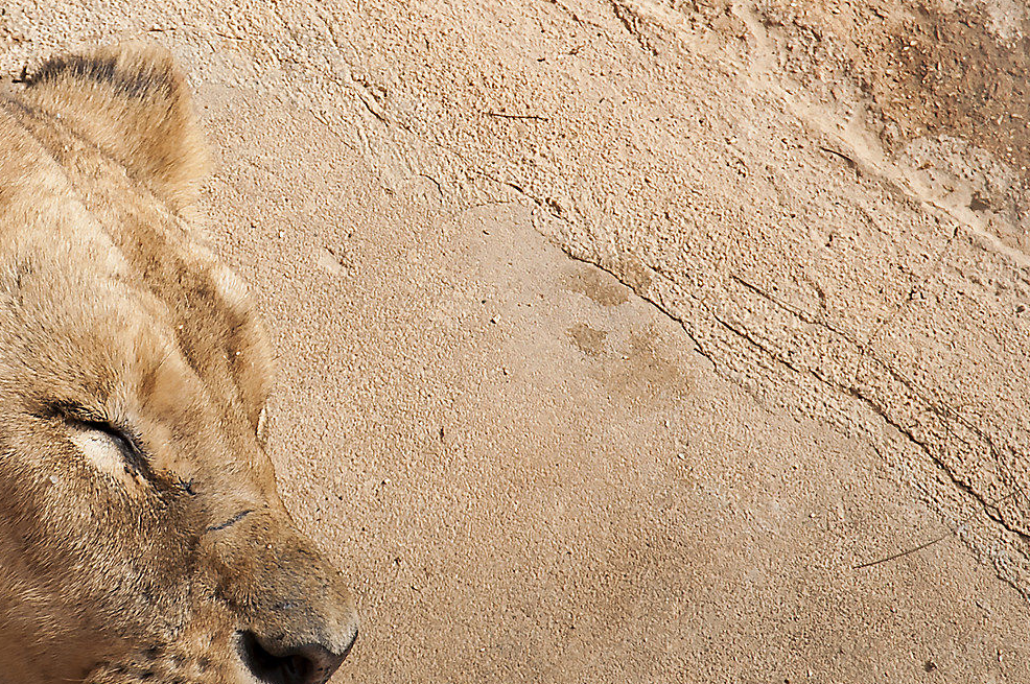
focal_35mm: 383
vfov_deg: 3.6
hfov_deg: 5.4
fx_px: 10951
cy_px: 302
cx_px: 87
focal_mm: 105
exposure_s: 1/400
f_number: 5.6
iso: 200
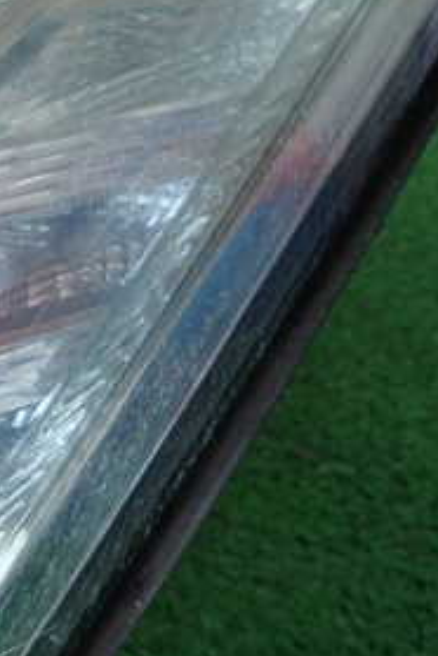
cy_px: 292
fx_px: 1022
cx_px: -243
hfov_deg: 20.3
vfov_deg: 35.6
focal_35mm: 56
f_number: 2
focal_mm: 4.5
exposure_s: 1/60
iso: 200
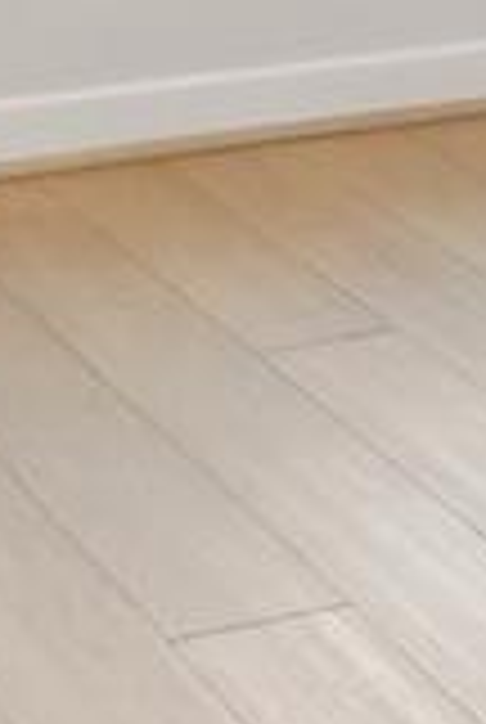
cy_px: -764
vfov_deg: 13.7
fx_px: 2520
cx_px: -135
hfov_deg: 10.8
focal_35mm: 125
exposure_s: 1/125
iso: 200
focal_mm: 14
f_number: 9
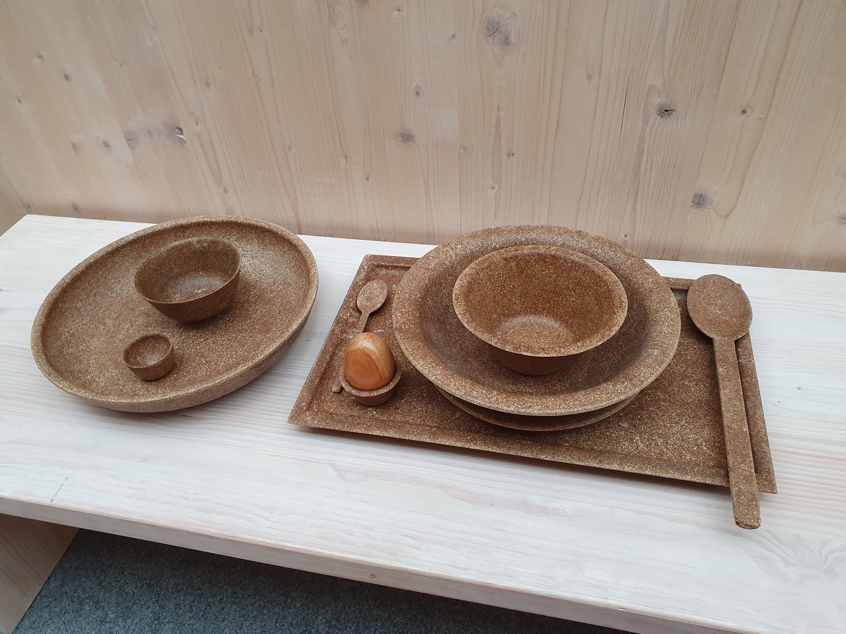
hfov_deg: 67.3
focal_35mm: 26
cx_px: 423
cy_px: 317
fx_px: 635
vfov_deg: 53.1
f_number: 2.4
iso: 320
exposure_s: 1/100
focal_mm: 4.32
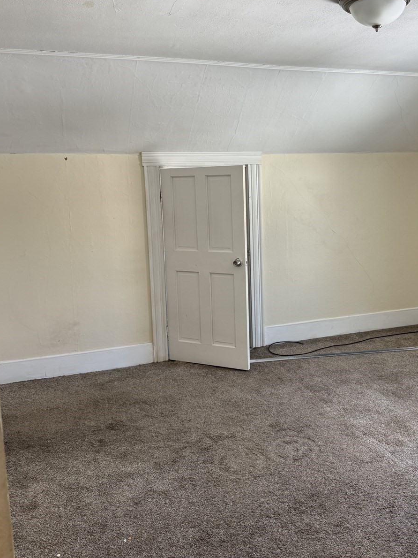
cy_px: 249
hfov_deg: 45.0
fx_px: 499
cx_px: 265
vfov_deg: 58.2
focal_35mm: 31
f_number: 1.78
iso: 125
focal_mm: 6.76
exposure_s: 1/121
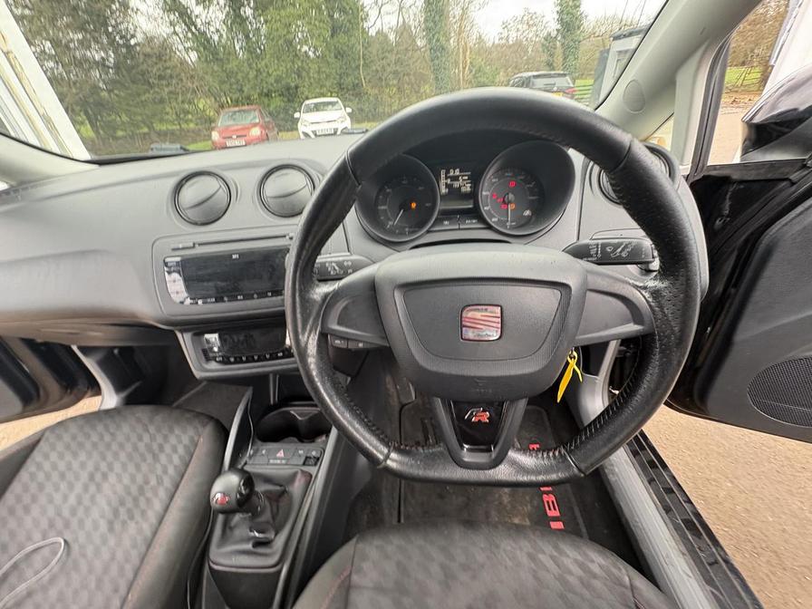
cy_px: 304
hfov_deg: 102.1
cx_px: 406
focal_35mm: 14
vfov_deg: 85.7
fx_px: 328
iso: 200
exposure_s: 1/66
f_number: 2.2
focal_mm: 2.22
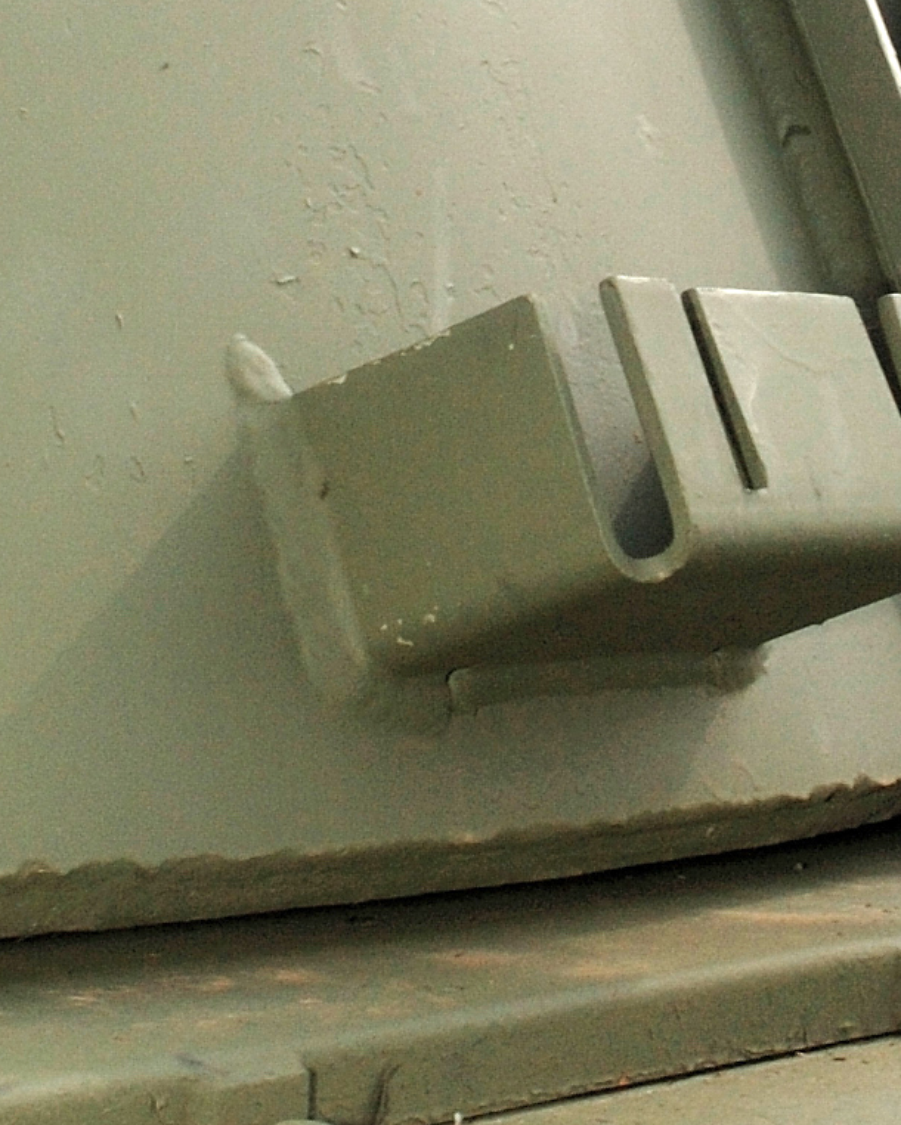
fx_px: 3698
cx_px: 487
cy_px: -63
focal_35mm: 111
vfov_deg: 16.8
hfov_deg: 13.9
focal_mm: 20
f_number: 18
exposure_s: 1/125
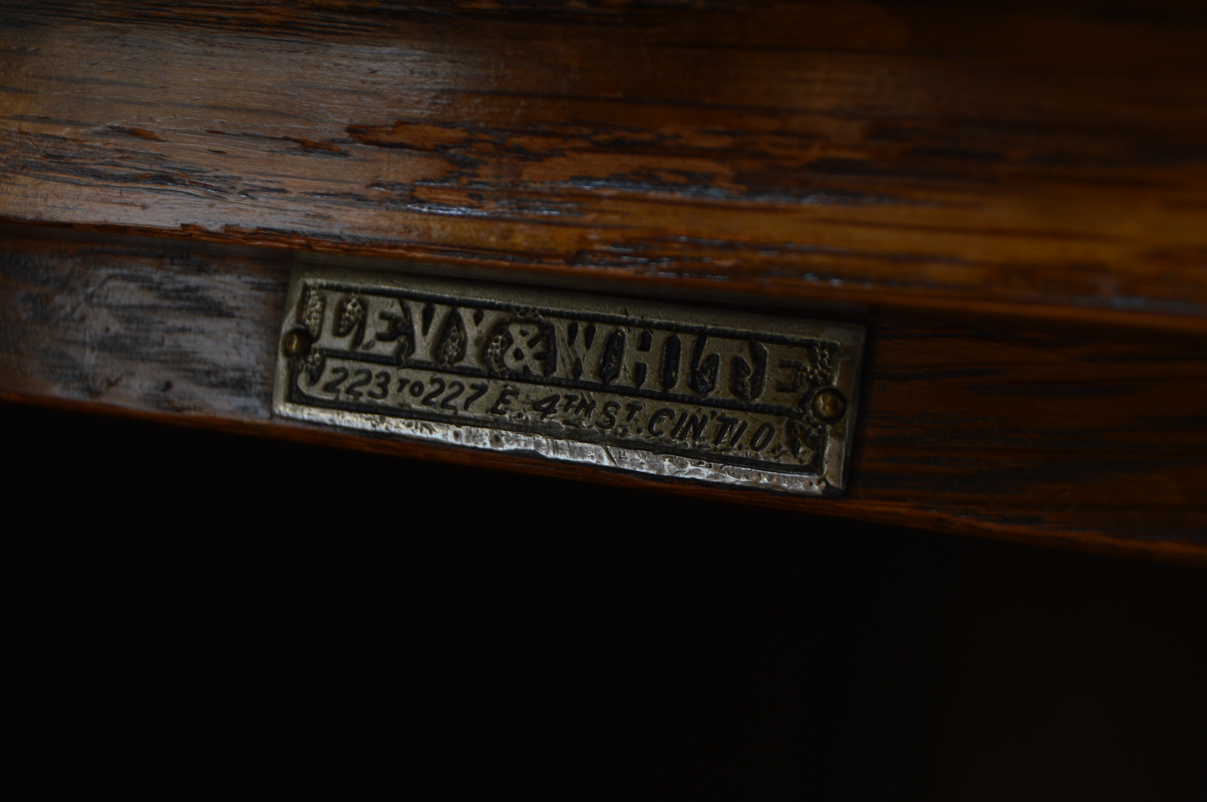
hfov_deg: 31.9
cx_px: 604
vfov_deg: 21.5
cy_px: 401
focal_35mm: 63
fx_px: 2110
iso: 200
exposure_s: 1/160
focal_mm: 42
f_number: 5
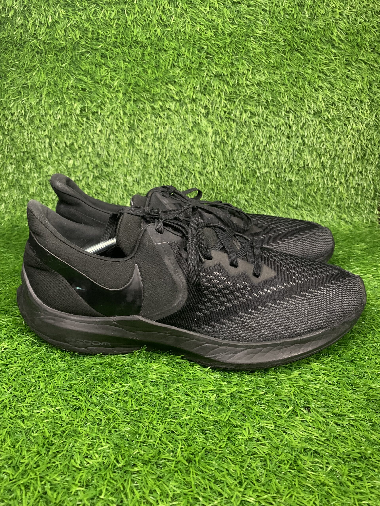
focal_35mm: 26
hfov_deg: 53.1
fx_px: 381
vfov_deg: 67.3
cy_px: 253
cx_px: 190
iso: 500
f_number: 1.8
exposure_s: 1/30
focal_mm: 4.25
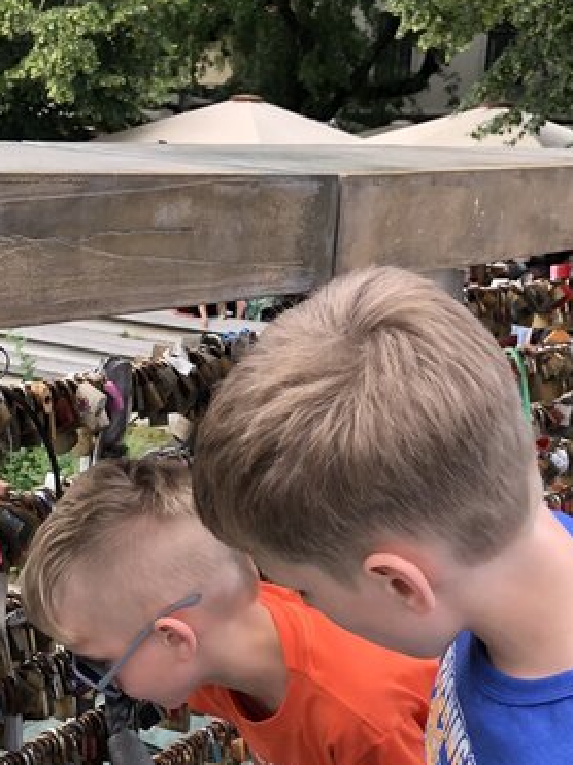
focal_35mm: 58
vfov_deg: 32.4
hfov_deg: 25.0
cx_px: 155
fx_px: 1281
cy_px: 598
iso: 20
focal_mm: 4
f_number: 1.8
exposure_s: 1/205
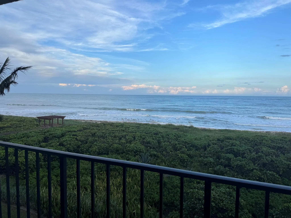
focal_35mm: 24
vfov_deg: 56.8
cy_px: 109
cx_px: 146
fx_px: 202
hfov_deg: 71.6
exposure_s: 1/1215
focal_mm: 6.76
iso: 80
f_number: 1.78
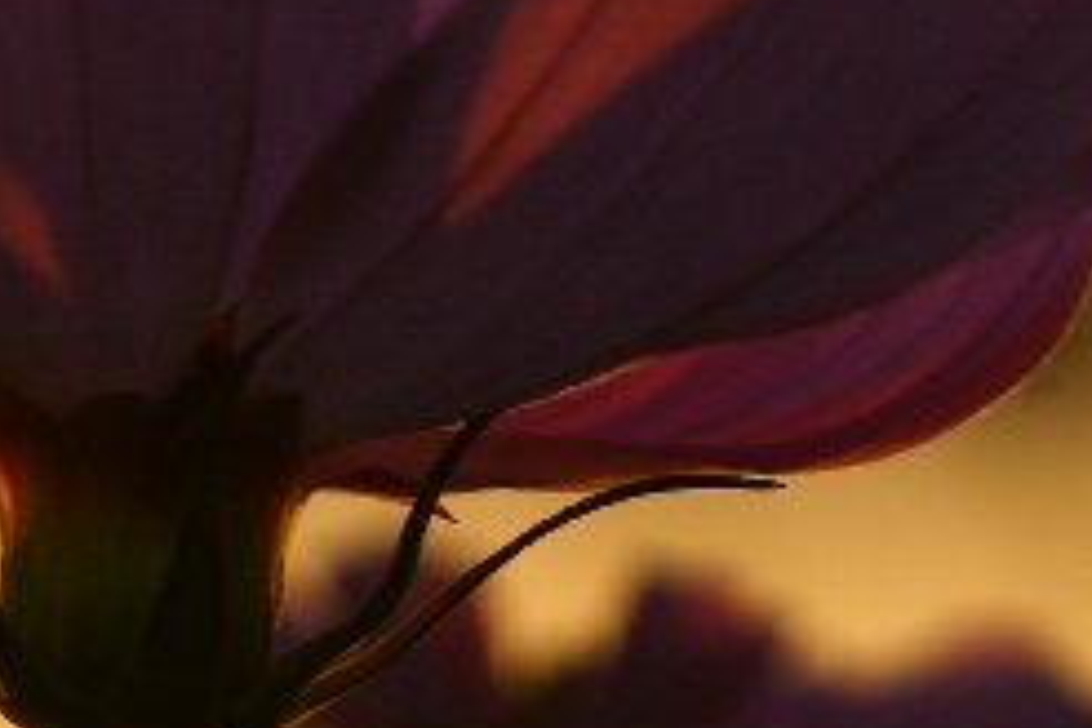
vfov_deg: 3.5
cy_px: 175
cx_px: 488
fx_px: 11829
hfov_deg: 5.3
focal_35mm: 390
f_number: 8
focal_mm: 100
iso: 400
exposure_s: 1/125
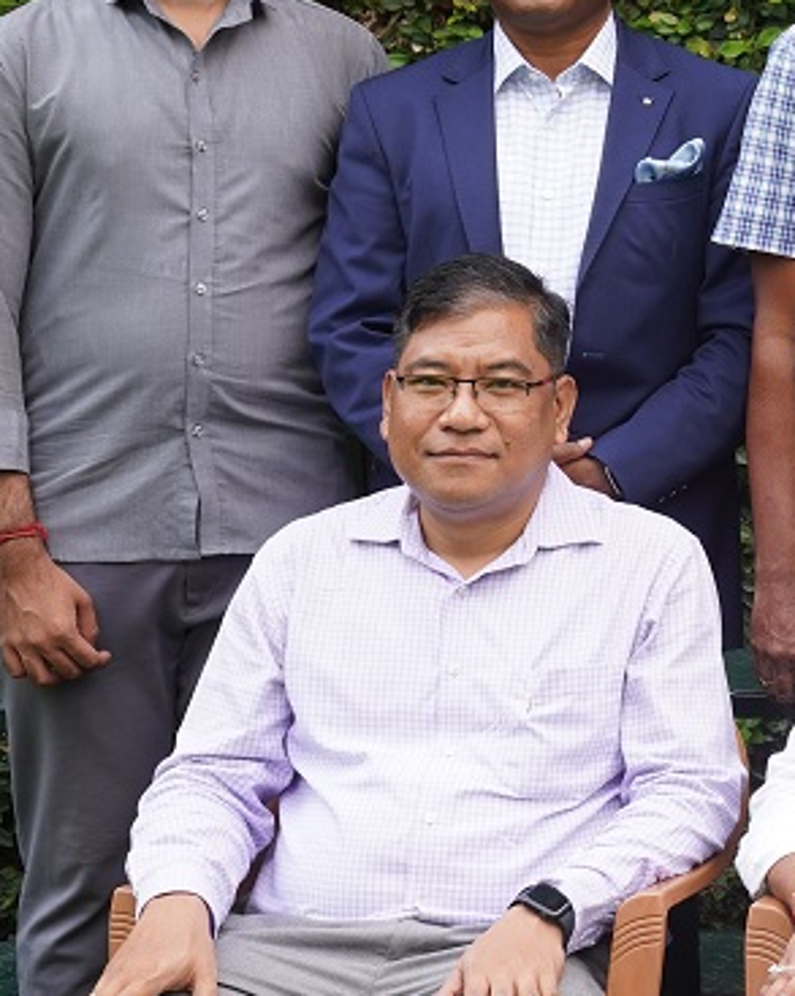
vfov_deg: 11.7
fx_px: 4859
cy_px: 266
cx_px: 1680
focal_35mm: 165
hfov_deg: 8.8
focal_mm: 43
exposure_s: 1/200
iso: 250
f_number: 5.6
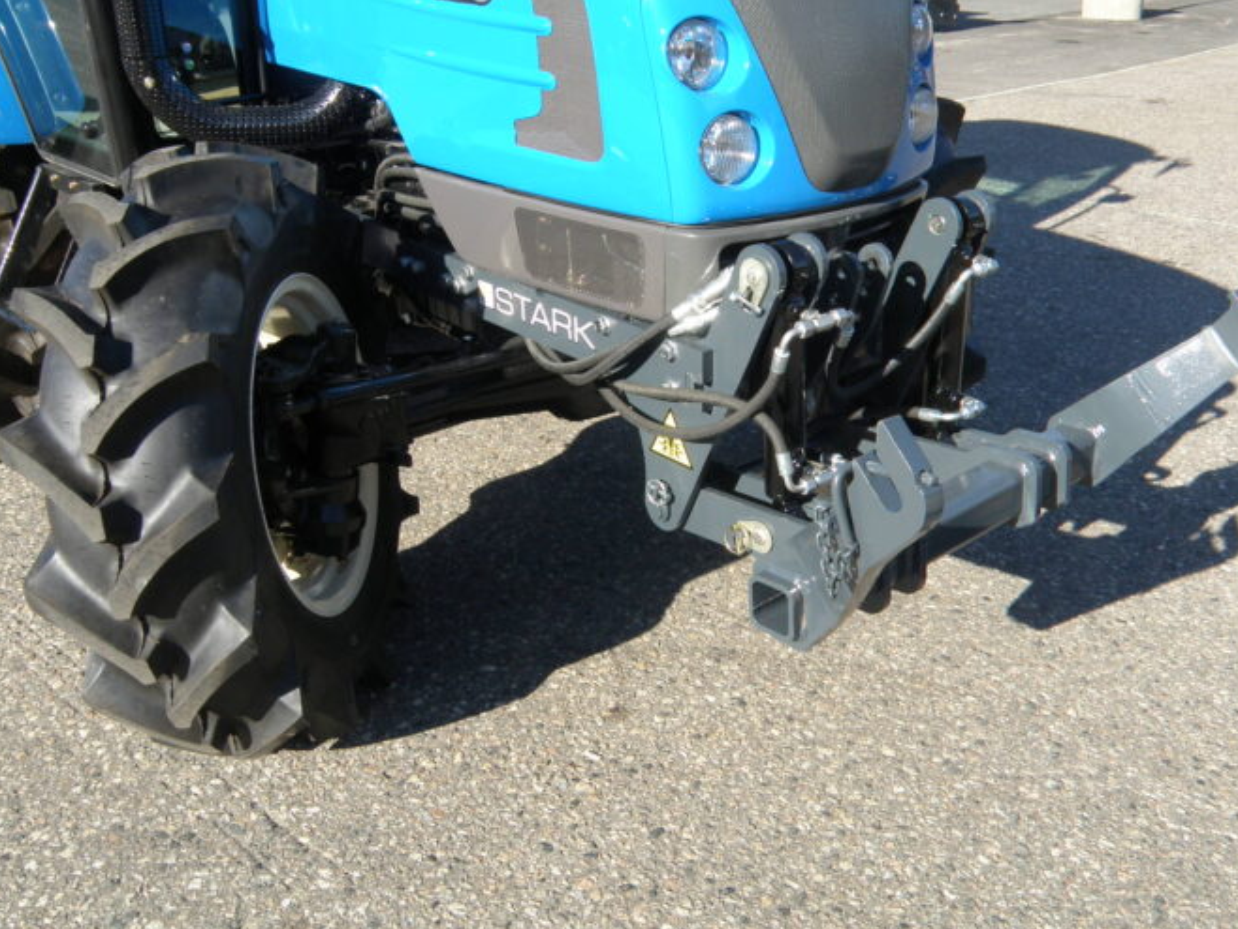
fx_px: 1252
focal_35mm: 35
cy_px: 433
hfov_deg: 52.4
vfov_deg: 40.7
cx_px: 717
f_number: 5.6
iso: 64
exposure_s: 1/160
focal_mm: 5.44
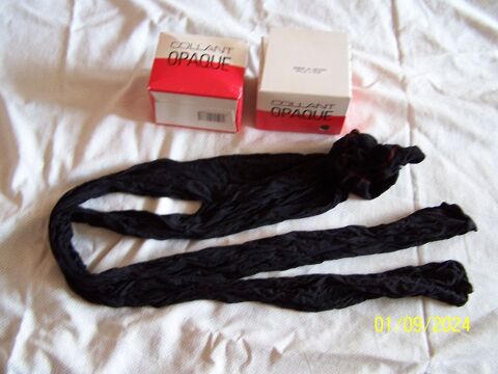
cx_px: 249
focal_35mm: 38
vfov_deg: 37.7
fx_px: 547
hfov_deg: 49.0
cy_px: 187
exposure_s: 1/10
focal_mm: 6.3
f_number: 2.8
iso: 140
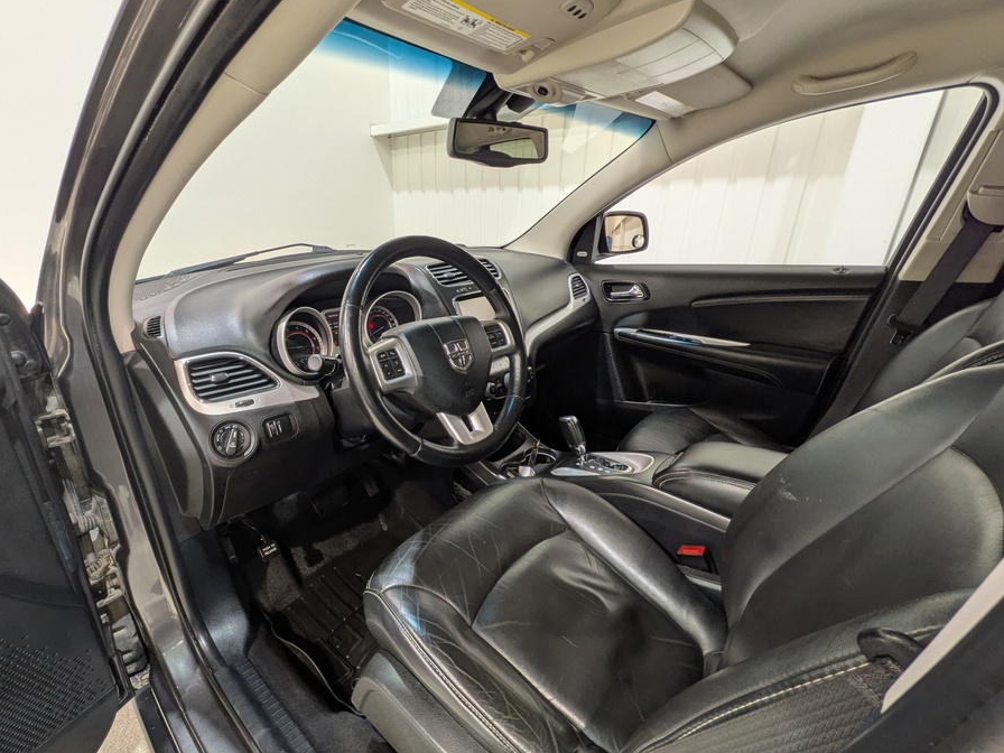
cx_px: 450
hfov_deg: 94.2
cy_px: 397
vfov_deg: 78.0
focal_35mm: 16
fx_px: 464
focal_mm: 1.83
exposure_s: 1/25
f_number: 2.2
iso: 64
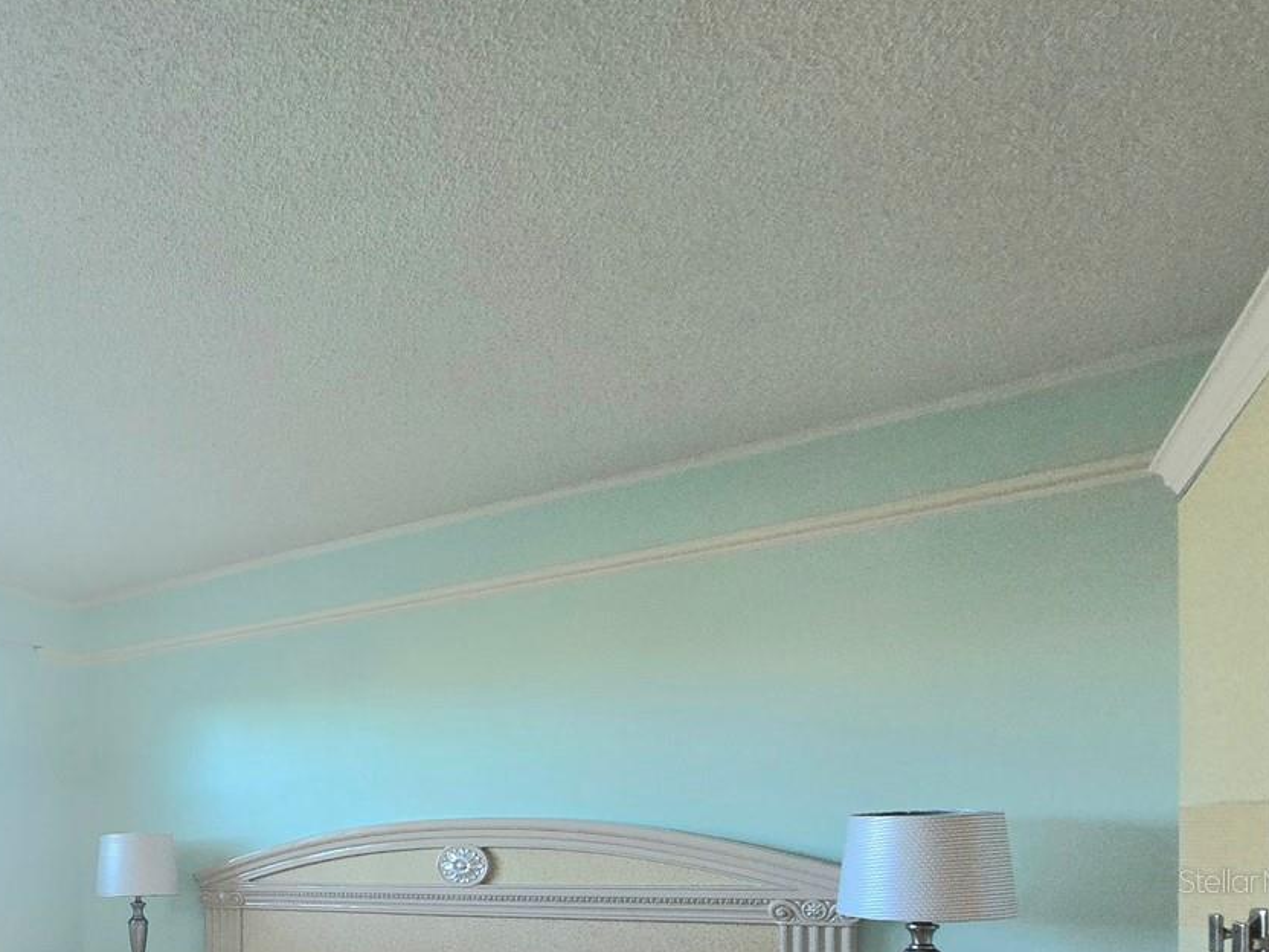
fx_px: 916
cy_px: 880
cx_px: 102
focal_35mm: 25
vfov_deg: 48.3
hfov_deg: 58.2
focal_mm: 2.2
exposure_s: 1/60.2
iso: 100
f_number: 2.2
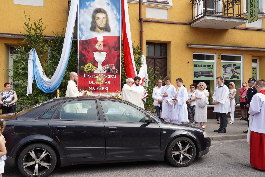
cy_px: 88
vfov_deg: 43.6
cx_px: 132
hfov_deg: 61.9
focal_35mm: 30
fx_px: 221
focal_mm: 30
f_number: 7.1
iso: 100
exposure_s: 1/125
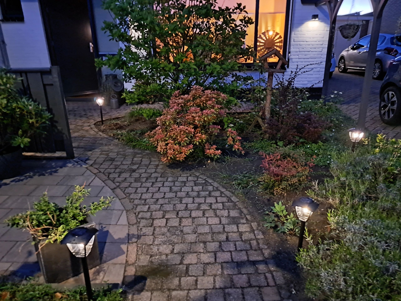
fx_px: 278
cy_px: 150
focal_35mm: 24
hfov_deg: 71.6
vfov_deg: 56.8
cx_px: 200
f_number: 1.8
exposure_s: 1/7
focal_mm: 5.23
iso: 2000
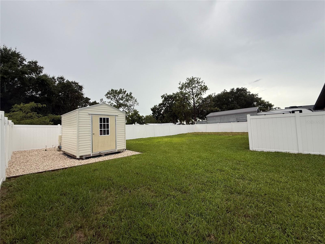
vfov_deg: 85.7
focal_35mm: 14
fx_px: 131
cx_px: 162
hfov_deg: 102.1
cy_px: 122
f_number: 2.2
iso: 50
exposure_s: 1/293
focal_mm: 2.22
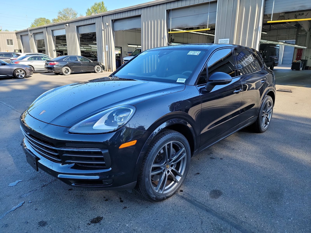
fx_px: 216
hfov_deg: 71.6
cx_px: 156
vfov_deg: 56.8
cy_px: 116
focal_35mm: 24
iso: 53
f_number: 1.8
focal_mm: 6.7
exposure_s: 1/119
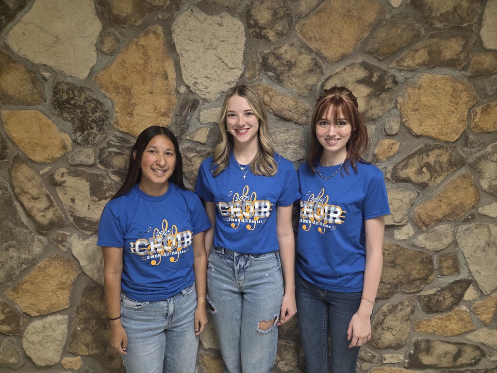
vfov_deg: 58.9
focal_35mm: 23
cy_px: 186
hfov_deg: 73.9
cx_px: 248
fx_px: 330
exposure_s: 1/120
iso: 200
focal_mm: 5.4
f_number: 1.8
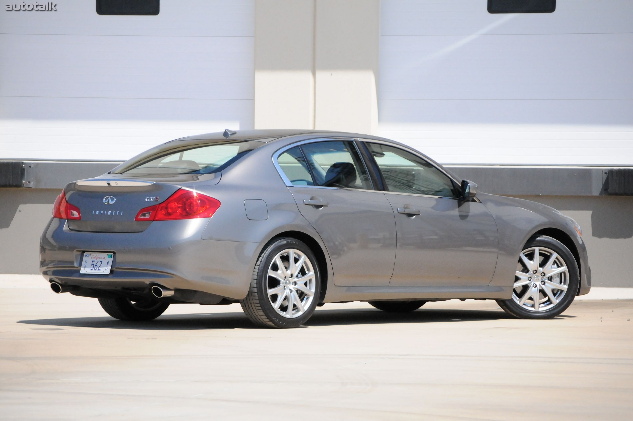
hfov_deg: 11.8
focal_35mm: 174
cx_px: 316
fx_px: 3056
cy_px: 210
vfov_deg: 7.9
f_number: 5.6
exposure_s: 1/8000
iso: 2000
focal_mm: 116
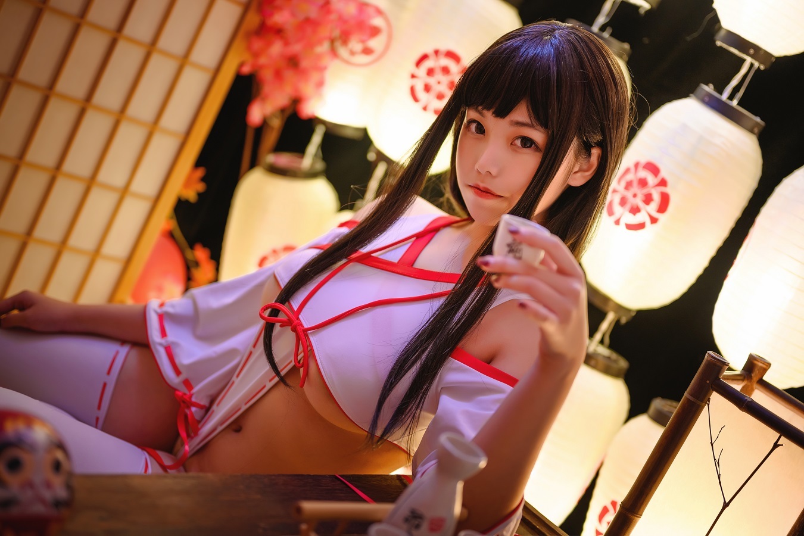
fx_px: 1117
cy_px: 268
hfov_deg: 39.6
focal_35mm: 50
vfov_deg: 27.0
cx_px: 402
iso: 200
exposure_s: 1/60
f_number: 1.8
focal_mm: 50
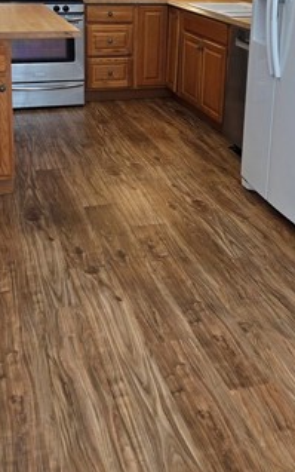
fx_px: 630
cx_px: 154
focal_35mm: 49
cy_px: 105
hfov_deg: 26.4
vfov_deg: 39.7
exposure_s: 1/120
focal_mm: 5.4
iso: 80
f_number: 1.8
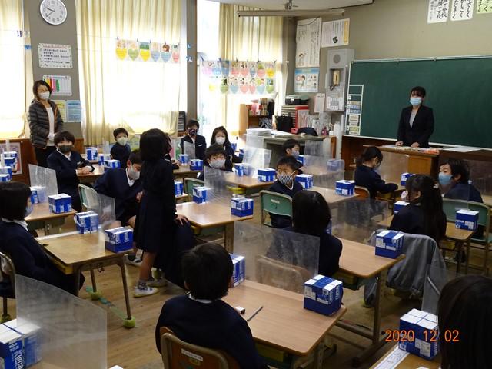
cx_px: 246
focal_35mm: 33
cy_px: 184
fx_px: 469
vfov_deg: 42.9
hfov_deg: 55.4
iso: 400
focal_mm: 5.57
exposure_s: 1/40
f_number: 4
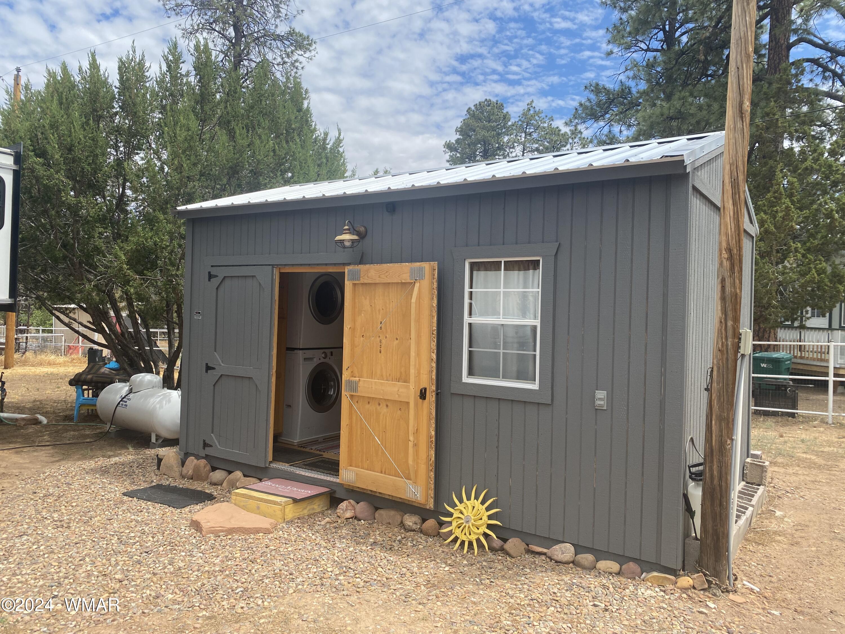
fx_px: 635
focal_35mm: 26
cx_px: 422
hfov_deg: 67.3
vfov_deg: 53.1
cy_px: 317
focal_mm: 4.25
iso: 32
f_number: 1.8
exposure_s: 1/1996
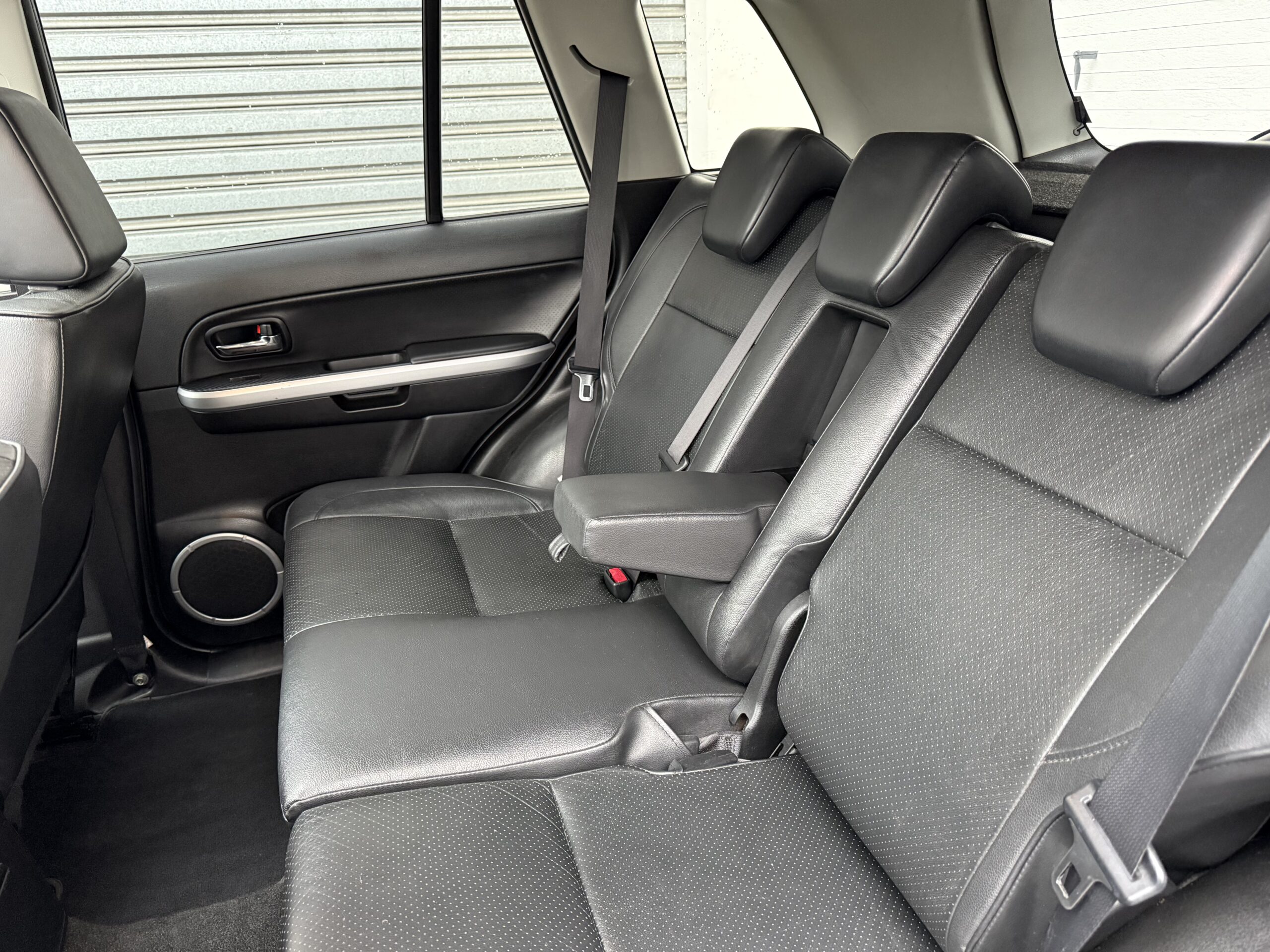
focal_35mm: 24
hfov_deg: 71.6
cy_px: 476
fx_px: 881
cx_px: 635
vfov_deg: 56.8
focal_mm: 6.76
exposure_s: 1/55
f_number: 1.78
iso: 800
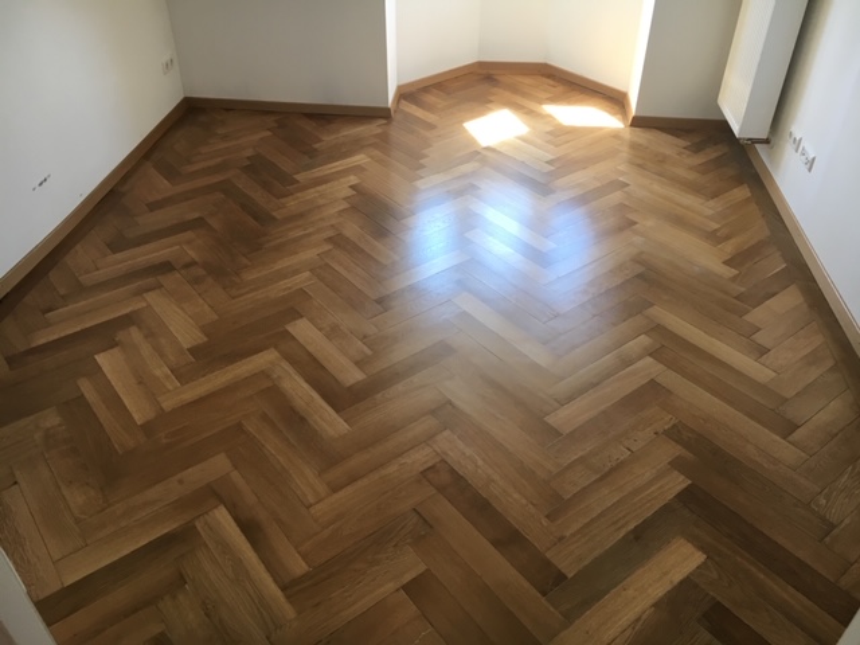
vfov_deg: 48.2
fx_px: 720
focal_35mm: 29
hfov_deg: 61.7
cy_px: 322
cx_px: 430
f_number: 2.2
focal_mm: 4.15
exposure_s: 1/33
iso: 25
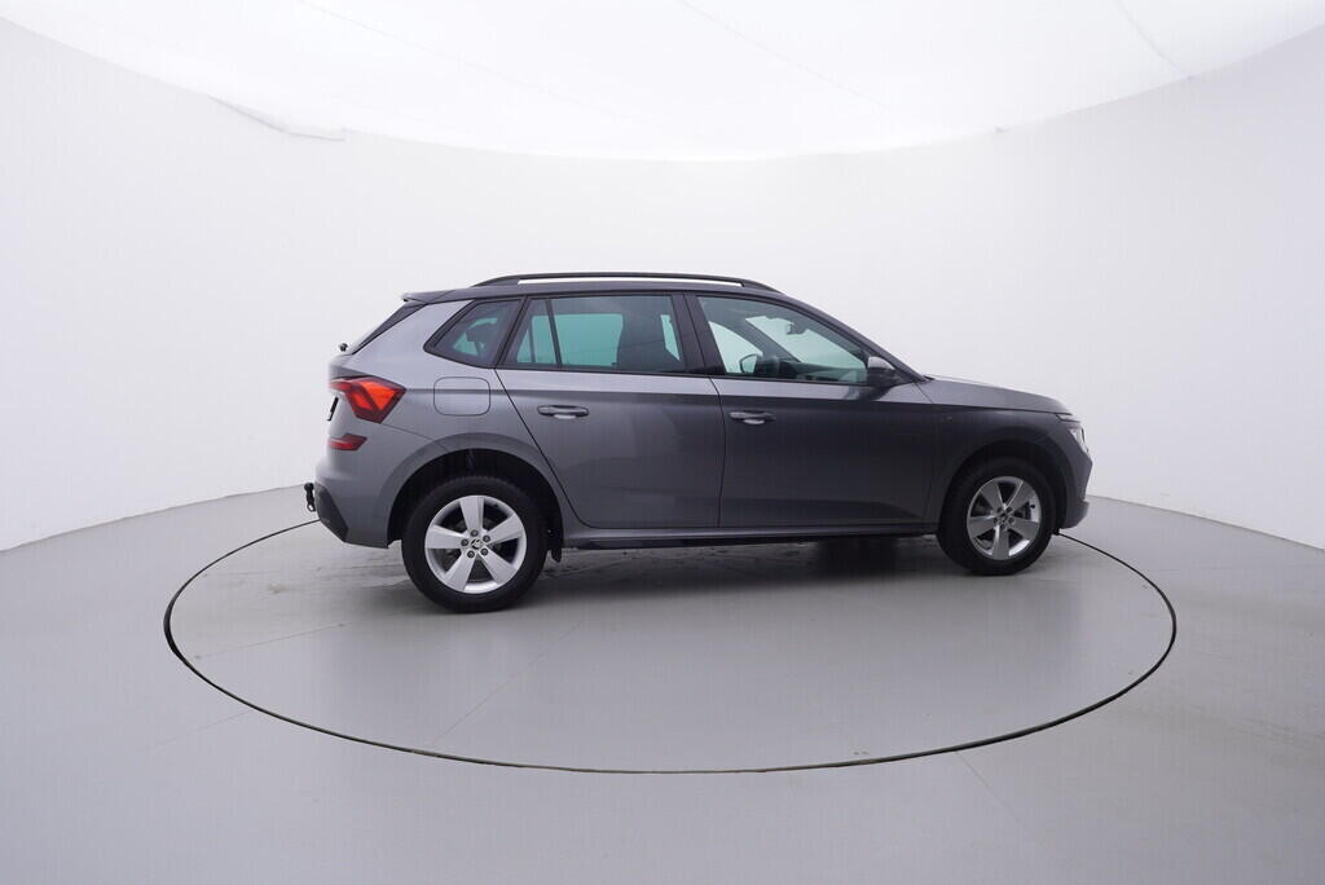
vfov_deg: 56.2
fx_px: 829
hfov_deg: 77.3
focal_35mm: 22
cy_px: 442
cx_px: 662
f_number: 5
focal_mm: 15
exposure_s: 1/80
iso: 200
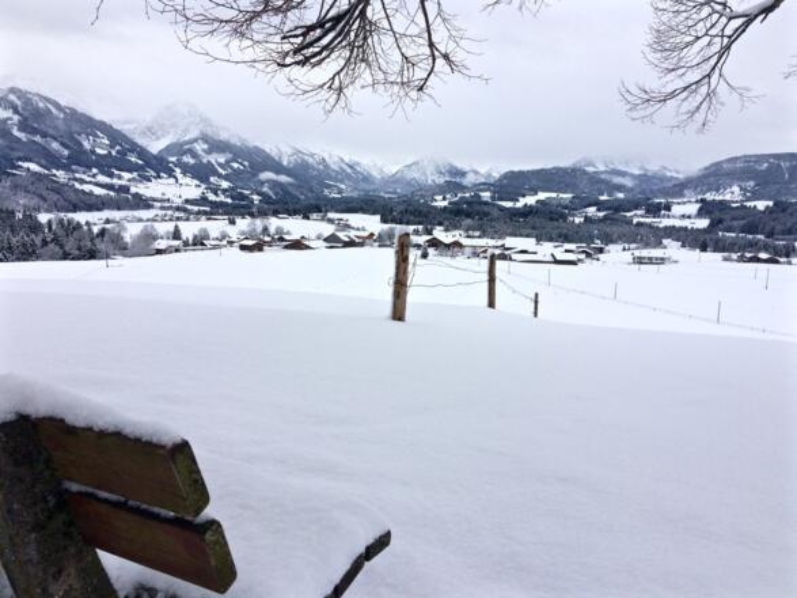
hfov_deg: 61.7
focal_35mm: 29
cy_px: 299
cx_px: 398
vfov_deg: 48.2
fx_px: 668
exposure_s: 1/2740
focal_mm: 4.15
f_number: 2.2
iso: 32
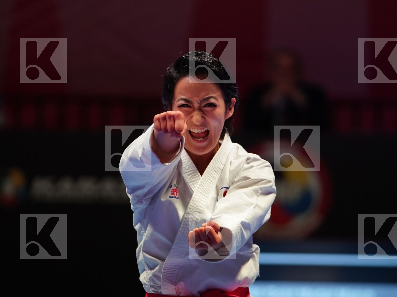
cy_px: 148
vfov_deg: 4.6
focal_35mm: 326
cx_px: 213
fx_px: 3738
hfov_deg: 6.1
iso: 1000
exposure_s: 1/500
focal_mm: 200
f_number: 2.8
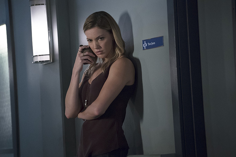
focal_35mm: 186
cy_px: 78
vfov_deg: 7.4
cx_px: 118
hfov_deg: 11.1
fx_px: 1219
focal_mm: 186
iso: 8000
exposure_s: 1/160
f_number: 4
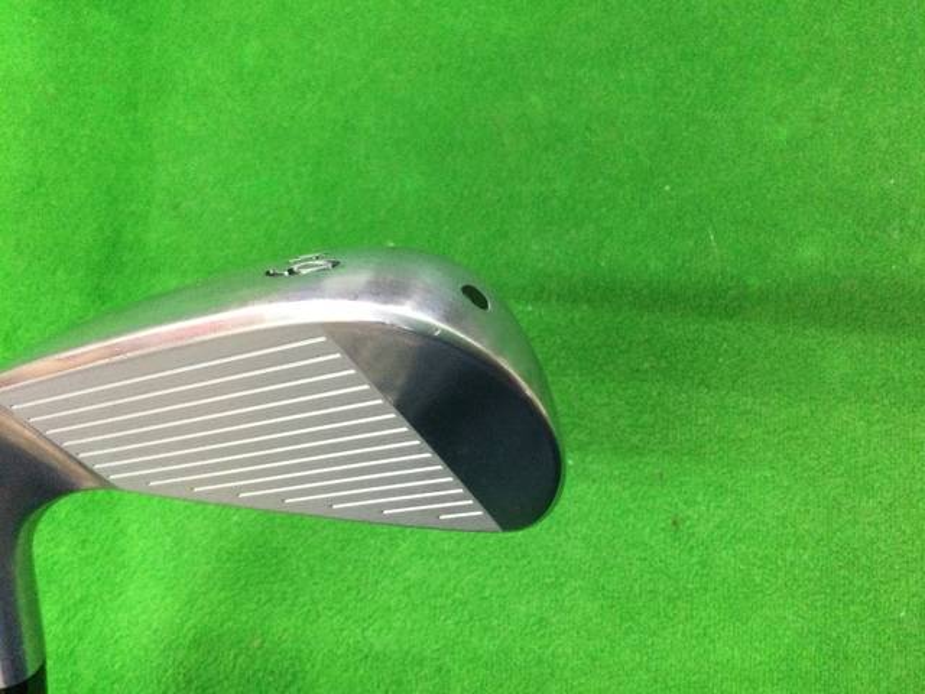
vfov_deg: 45.4
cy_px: 347
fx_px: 828
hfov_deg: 58.4
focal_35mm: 31
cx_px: 462
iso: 200
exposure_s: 1/30
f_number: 2.4
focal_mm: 3.3
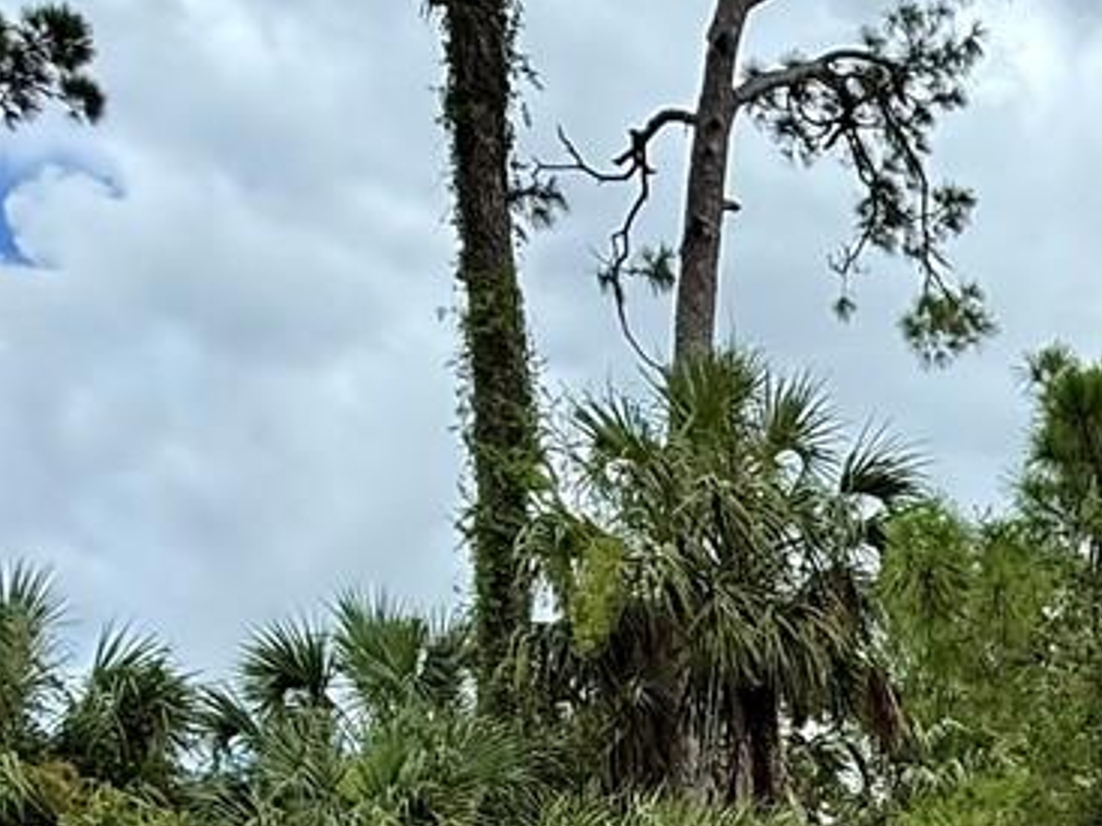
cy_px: 1027
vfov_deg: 22.0
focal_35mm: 61
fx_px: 1941
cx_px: 1294
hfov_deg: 28.0
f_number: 2.2
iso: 64
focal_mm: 2.22
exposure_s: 1/709
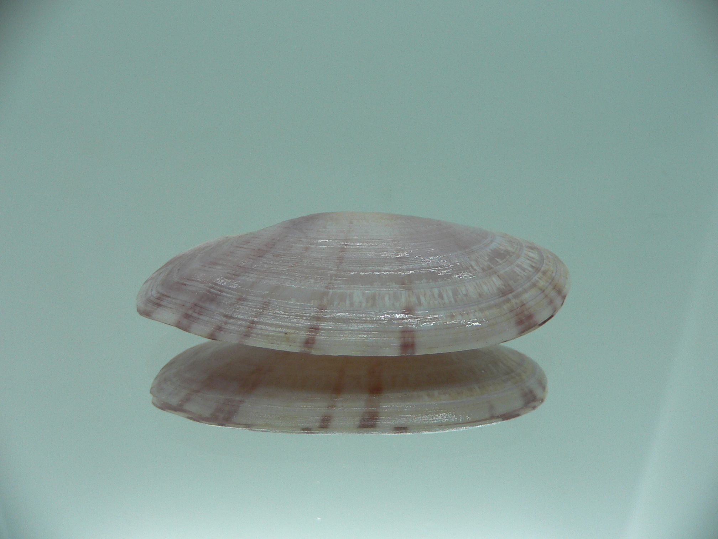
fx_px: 726
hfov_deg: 52.6
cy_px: 270
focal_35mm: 35
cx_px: 359
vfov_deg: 40.7
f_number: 2.8
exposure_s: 1/80
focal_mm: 4.6
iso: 80
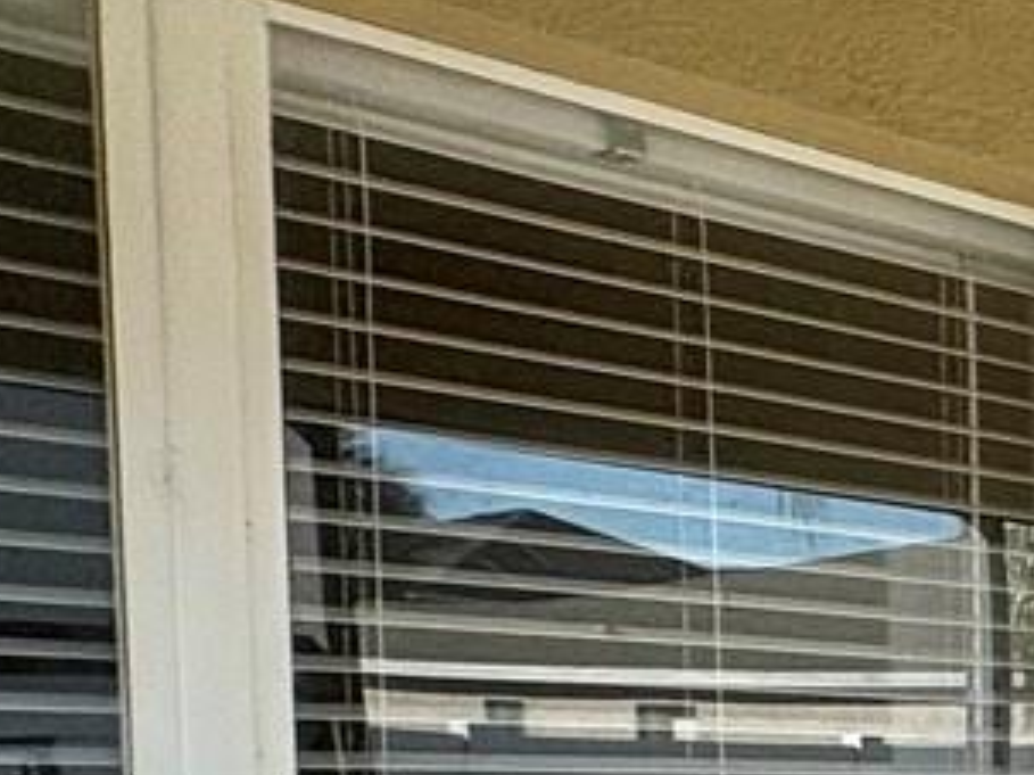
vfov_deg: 18.8
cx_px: 2512
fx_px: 2210
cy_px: 935
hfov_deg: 14.9
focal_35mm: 74
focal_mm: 2.22
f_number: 2.2
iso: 40
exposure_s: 1/600
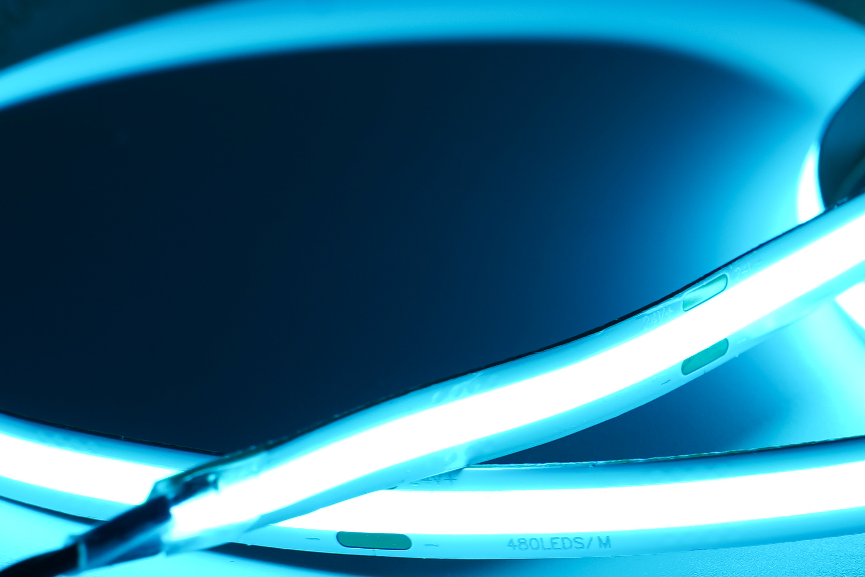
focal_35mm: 233
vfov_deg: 5.9
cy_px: 338
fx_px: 5599
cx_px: 1452
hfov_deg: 8.6
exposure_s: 1/125
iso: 50
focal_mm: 63
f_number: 9
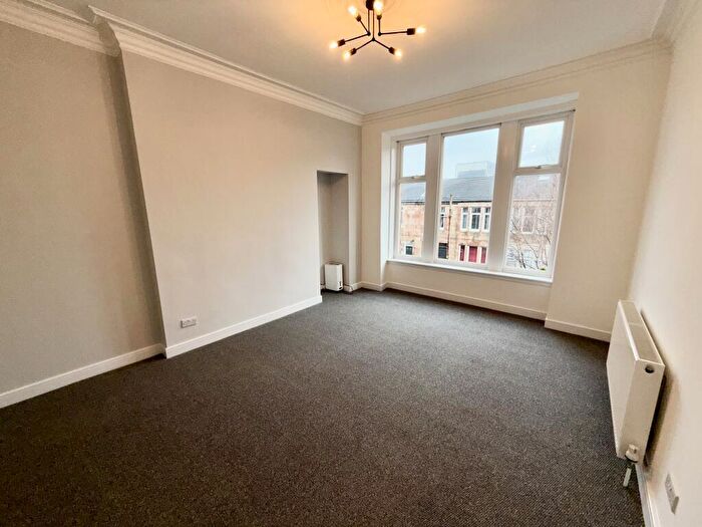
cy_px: 264
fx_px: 284
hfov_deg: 102.1
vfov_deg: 85.7
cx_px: 351
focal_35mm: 14
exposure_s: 1/122
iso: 20
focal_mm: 2.22
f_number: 2.2
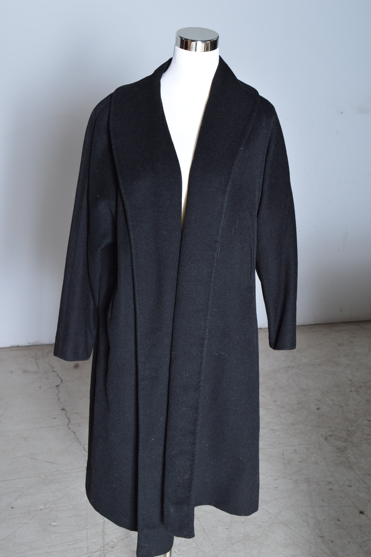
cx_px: 186
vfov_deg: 42.4
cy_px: 278
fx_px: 720
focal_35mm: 46
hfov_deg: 28.9
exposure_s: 1/160
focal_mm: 31
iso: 400
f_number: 9
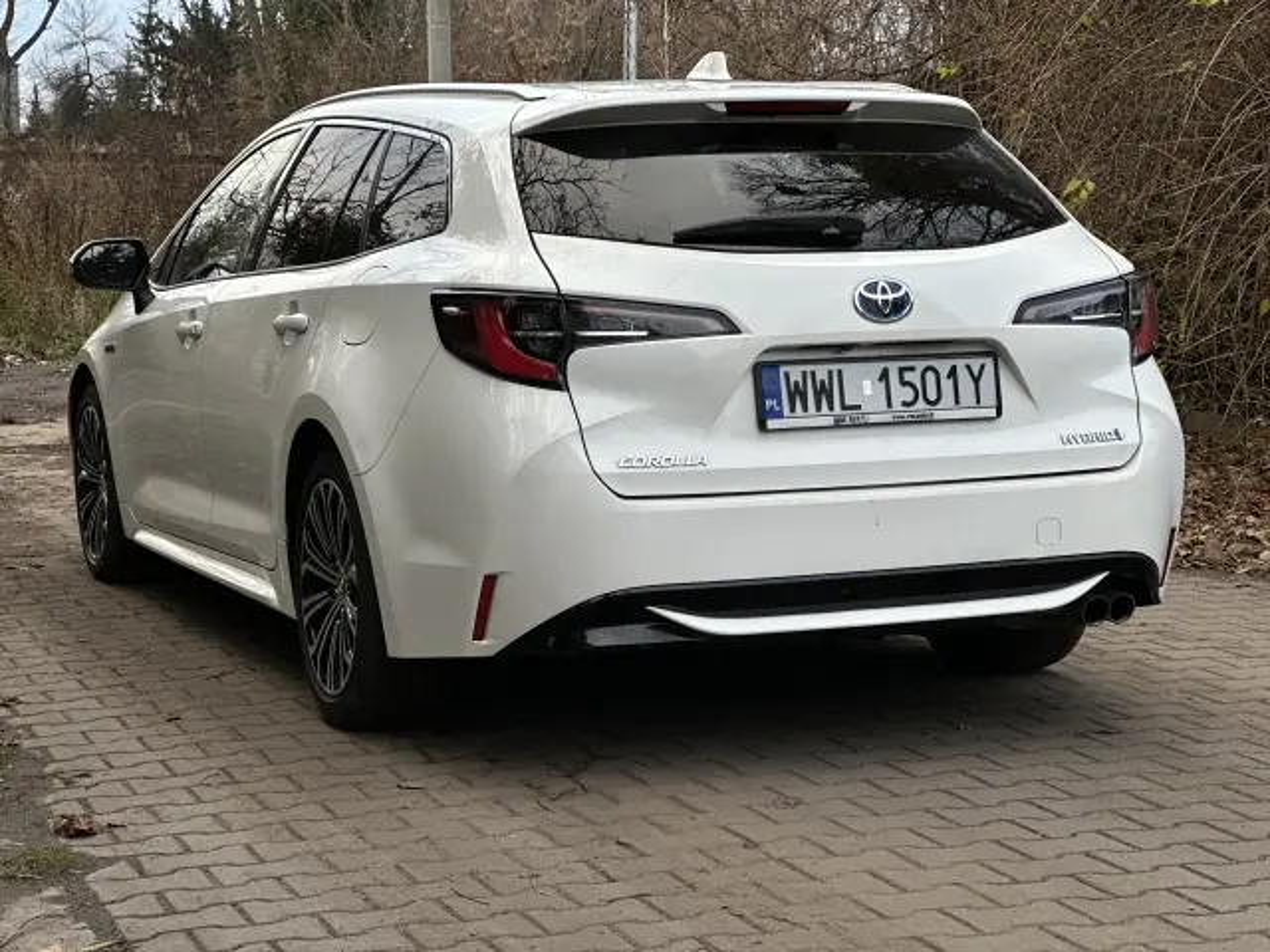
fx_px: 2825
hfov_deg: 25.3
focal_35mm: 77
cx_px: 635
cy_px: 476
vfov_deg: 19.1
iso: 50
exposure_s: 1/121
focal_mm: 9
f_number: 2.8
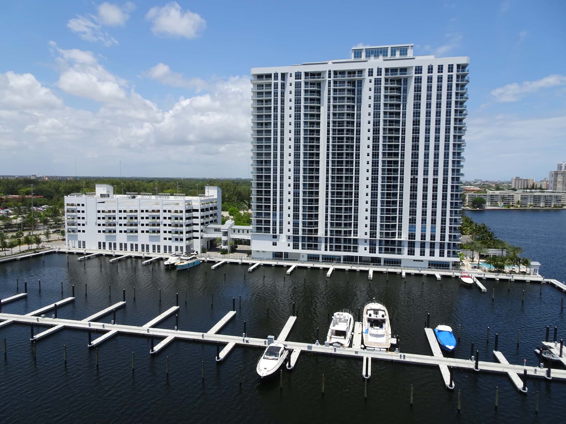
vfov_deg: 56.8
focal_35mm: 24
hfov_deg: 71.6
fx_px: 392
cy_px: 212
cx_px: 283
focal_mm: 4.1
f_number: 3.5
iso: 80
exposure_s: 1/1250
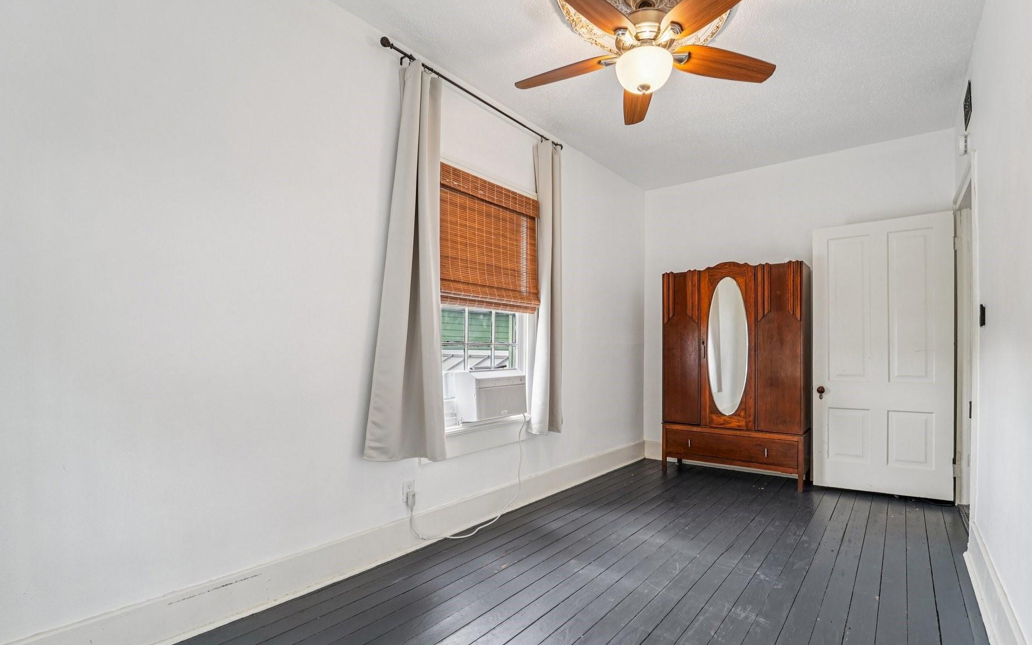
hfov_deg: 97.7
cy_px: 349
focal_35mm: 16
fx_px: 450
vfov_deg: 71.1
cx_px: 543
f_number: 8
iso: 500
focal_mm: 14
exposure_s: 1/20
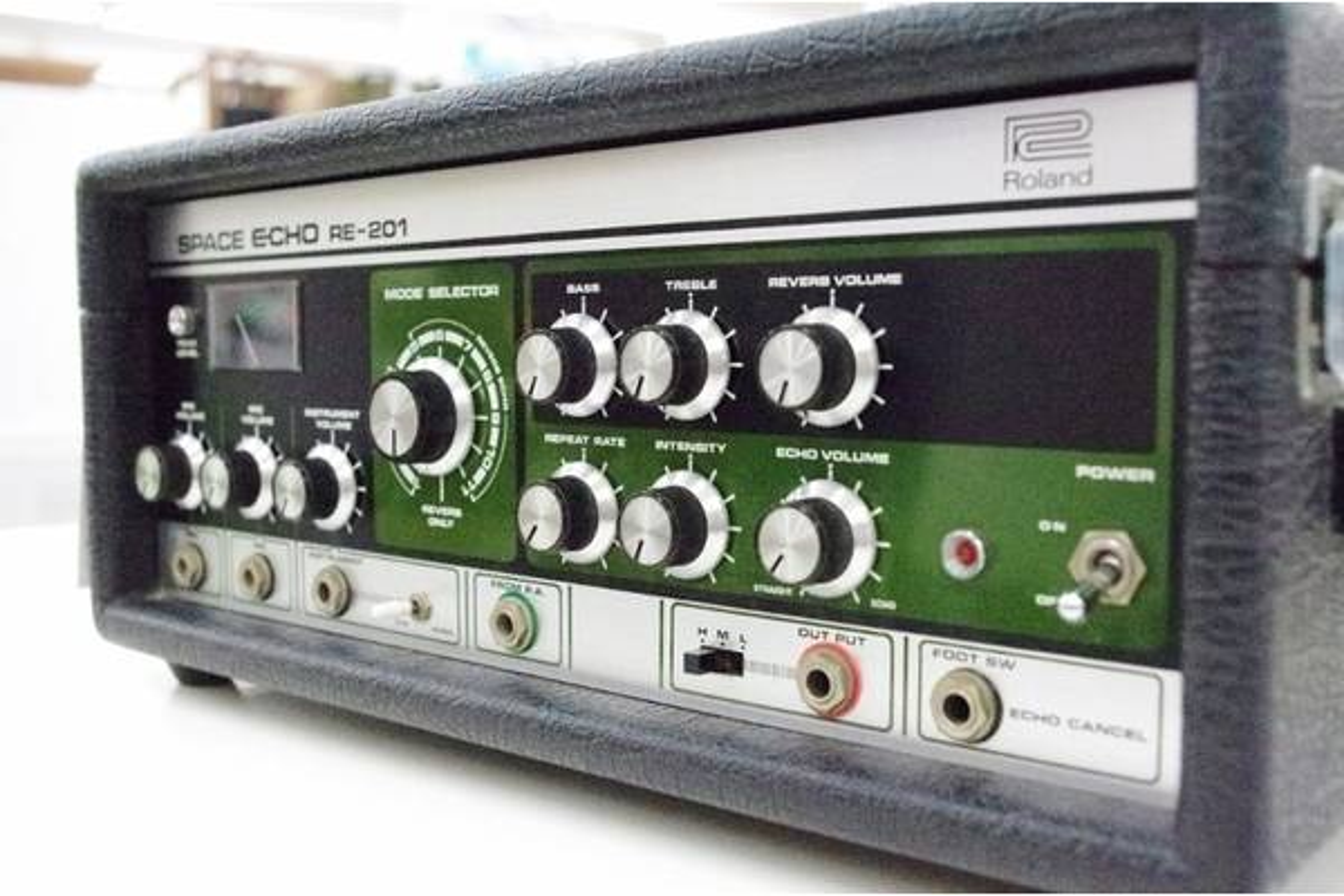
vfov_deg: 34.2
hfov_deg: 49.6
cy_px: 448
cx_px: 672
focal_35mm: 39
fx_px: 1456
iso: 12800
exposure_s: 1/800
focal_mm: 26.25
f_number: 5
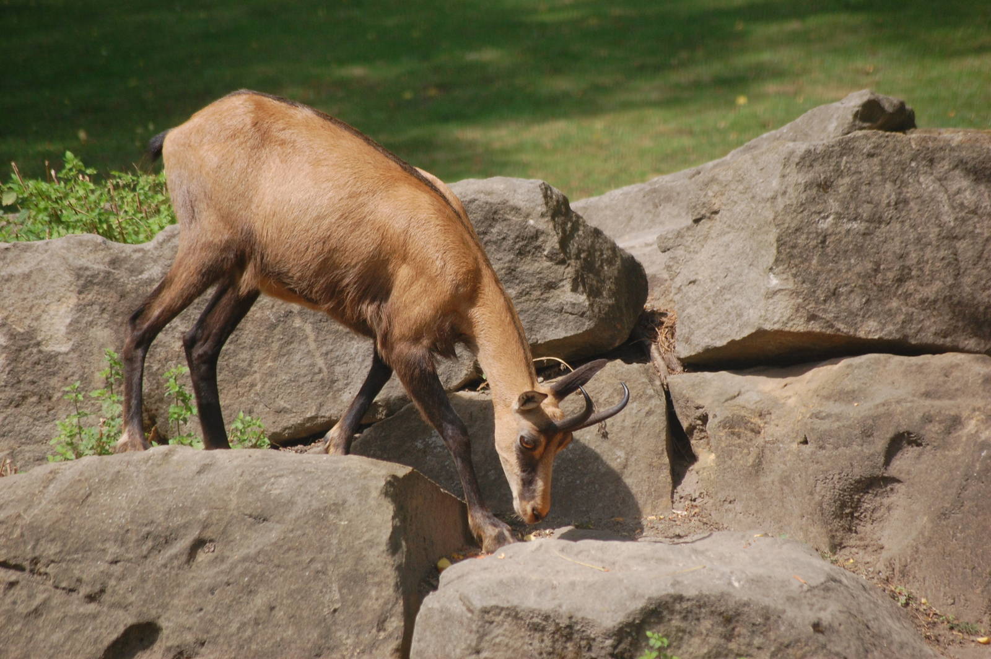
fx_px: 8251
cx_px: 496
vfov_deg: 4.6
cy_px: 330
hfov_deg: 6.9
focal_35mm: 300
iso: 500
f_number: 5.6
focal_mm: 200
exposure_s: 1/500
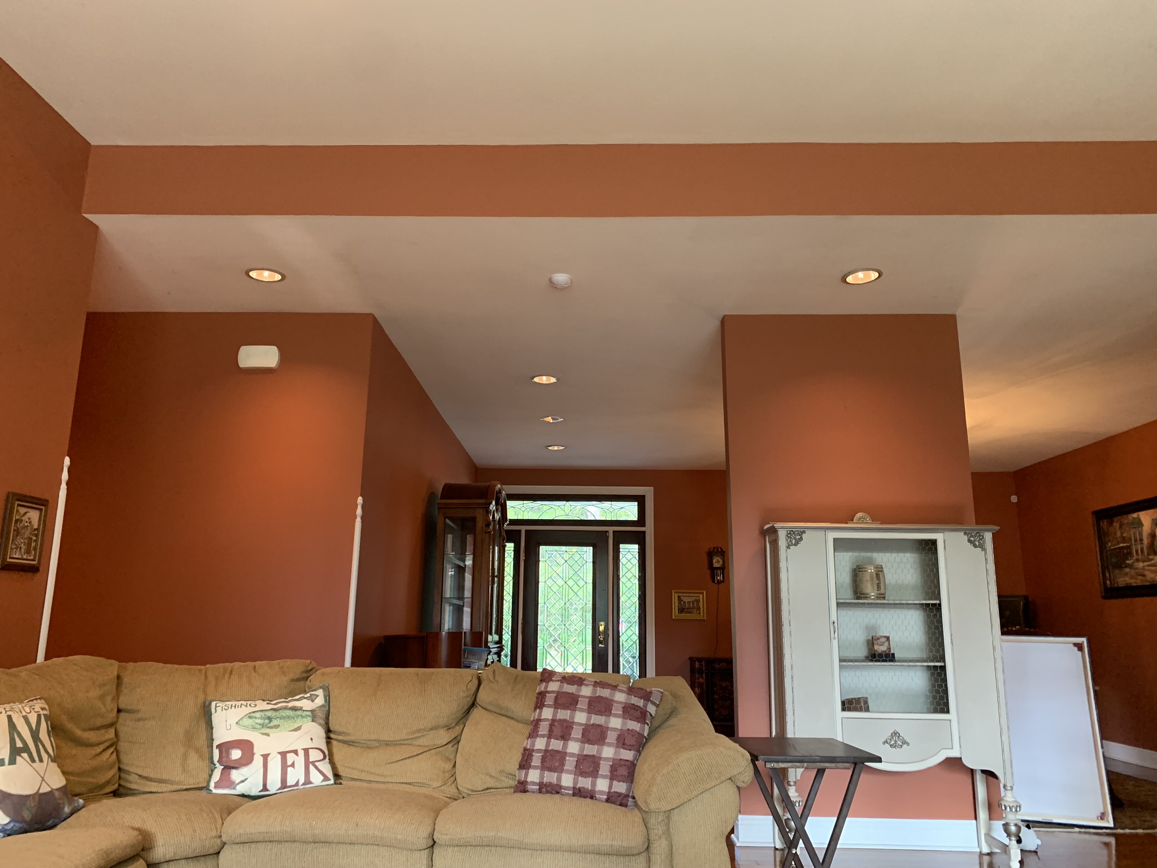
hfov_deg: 67.3
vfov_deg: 53.1
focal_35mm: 26
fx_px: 869
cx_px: 578
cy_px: 434
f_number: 1.8
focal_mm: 4.25
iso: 320
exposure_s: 1/60
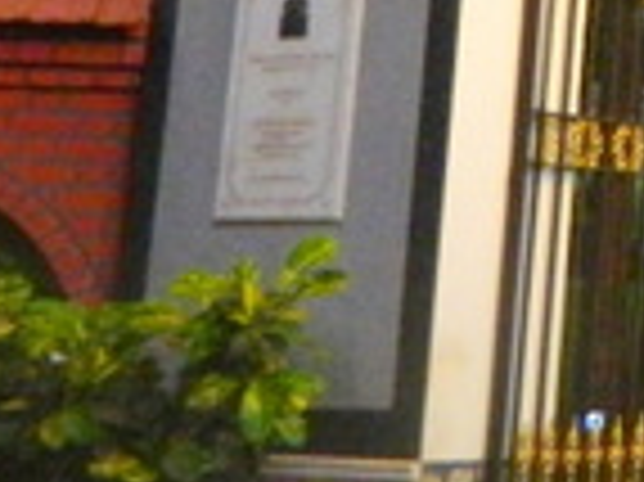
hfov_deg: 13.1
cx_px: 1265
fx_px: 2435
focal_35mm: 131
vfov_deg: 10.8
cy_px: -295
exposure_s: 1/8
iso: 400
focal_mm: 4.5
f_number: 3.1
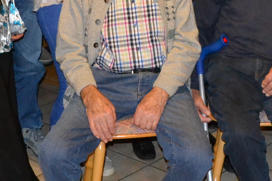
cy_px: -28
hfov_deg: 20.8
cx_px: 243
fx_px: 725
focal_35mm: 96
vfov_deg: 13.9
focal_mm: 18
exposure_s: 1/60
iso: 3200
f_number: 3.5
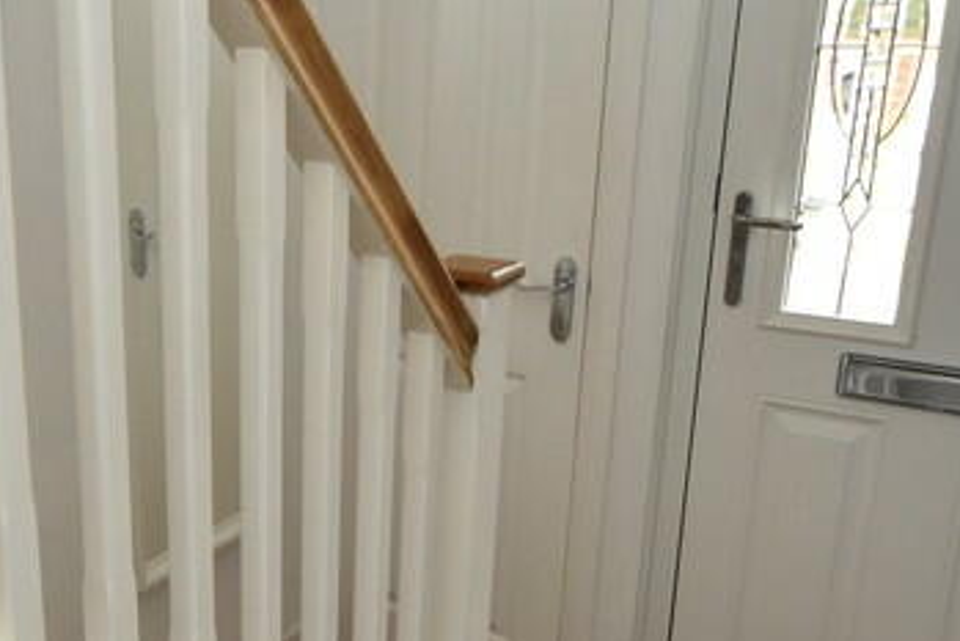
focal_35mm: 44
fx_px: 1174
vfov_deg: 30.5
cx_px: 239
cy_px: 387
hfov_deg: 43.1
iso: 1400
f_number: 3.5
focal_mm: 10
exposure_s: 1/60
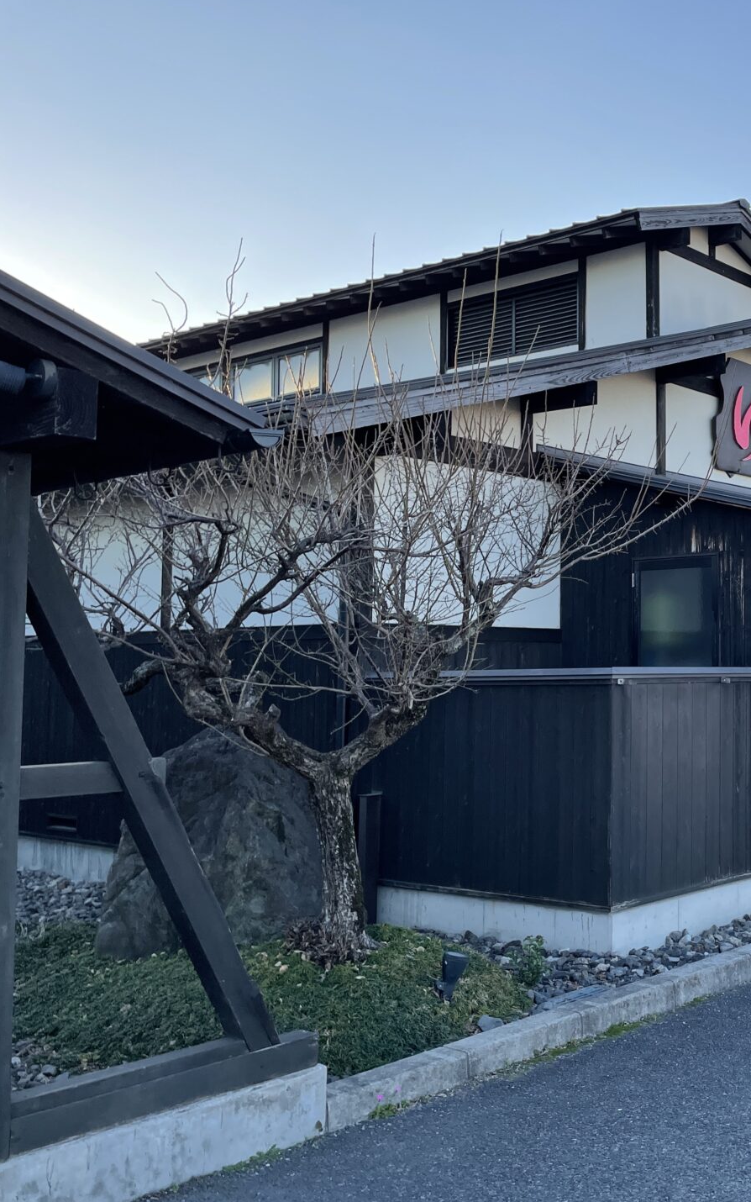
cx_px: 805
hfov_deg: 31.1
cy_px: 598
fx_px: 1211
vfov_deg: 52.7
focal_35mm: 37
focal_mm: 4.2
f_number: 1.6
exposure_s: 1/836
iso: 32
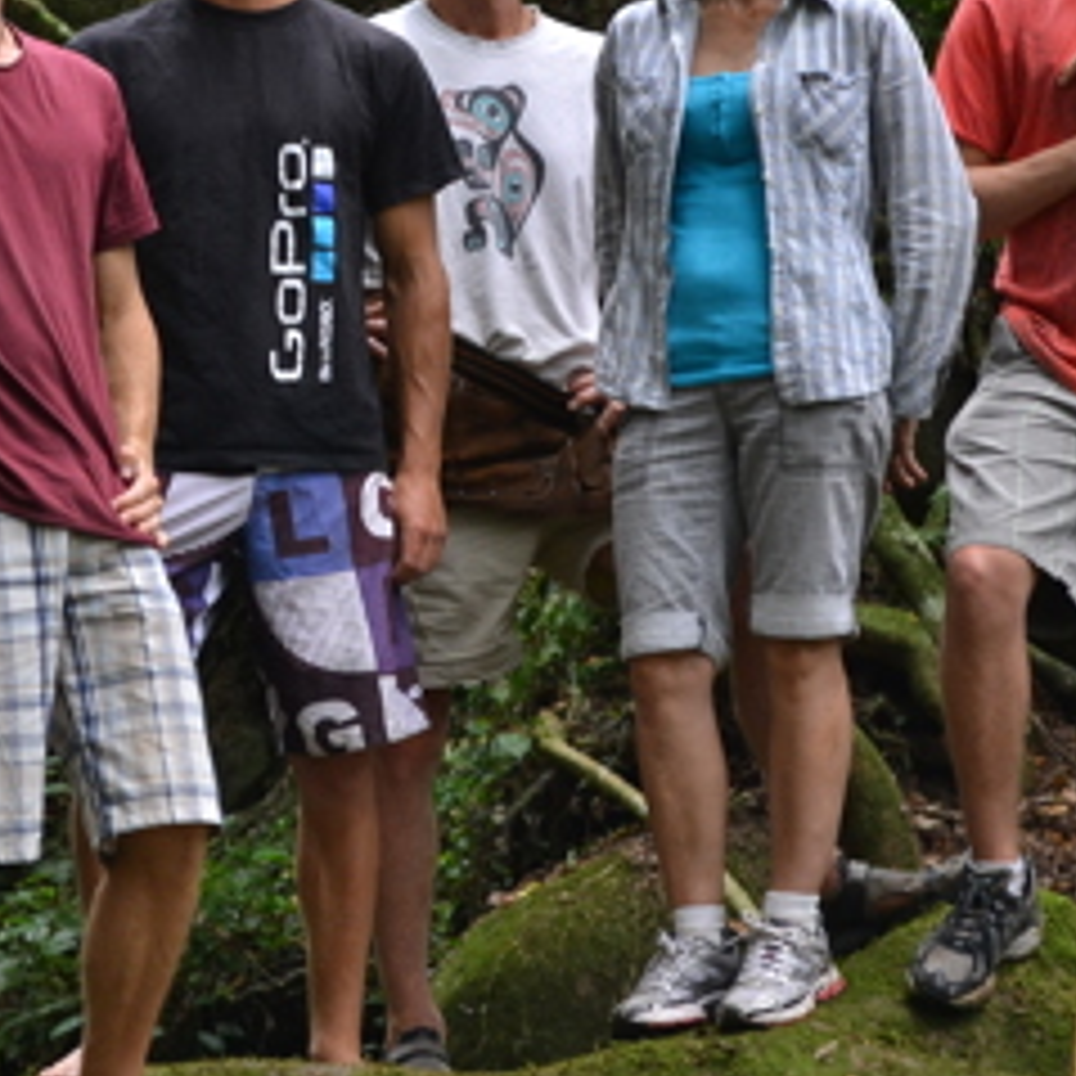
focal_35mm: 199
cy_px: 331
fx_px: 7006
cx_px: 450
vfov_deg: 8.8
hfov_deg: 8.8
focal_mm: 55
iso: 400
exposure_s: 1/20
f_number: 5.6
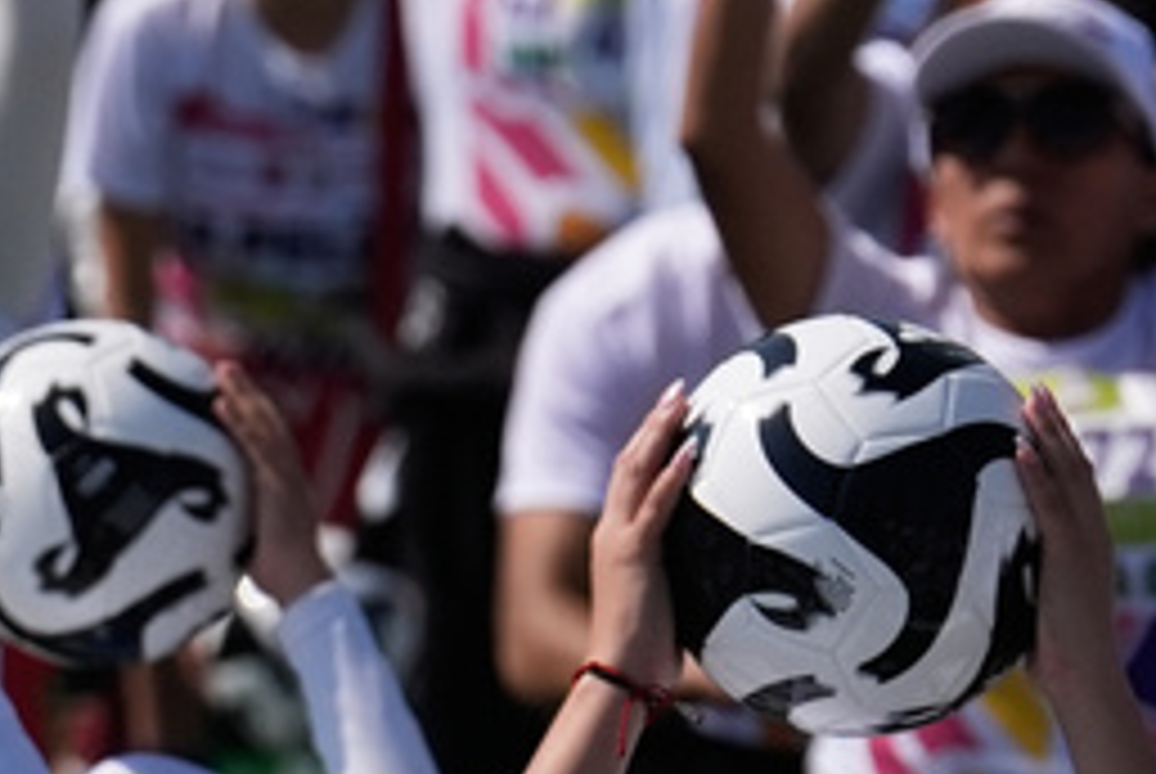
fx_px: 38094
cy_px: 574
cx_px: -418
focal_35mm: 1185
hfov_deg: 1.7
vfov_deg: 1.2
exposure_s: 1/5000
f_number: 5.6
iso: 500
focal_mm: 198
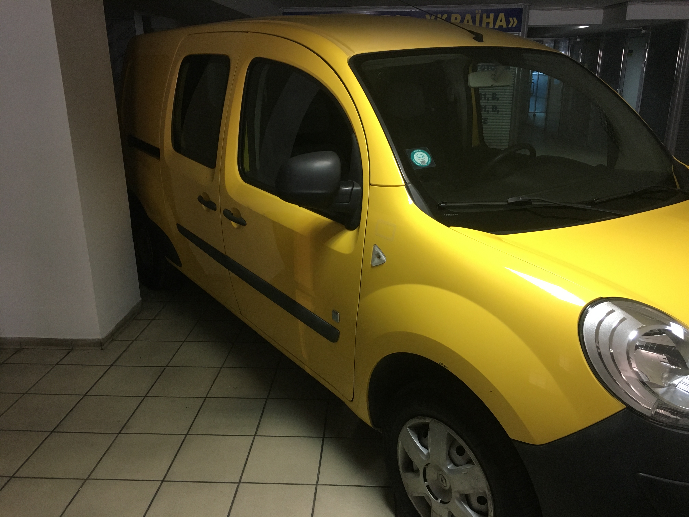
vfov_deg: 48.2
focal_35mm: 29
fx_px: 577
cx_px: 344
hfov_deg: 61.7
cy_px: 258
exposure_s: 1/33
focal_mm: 4.15
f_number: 2.2
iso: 160
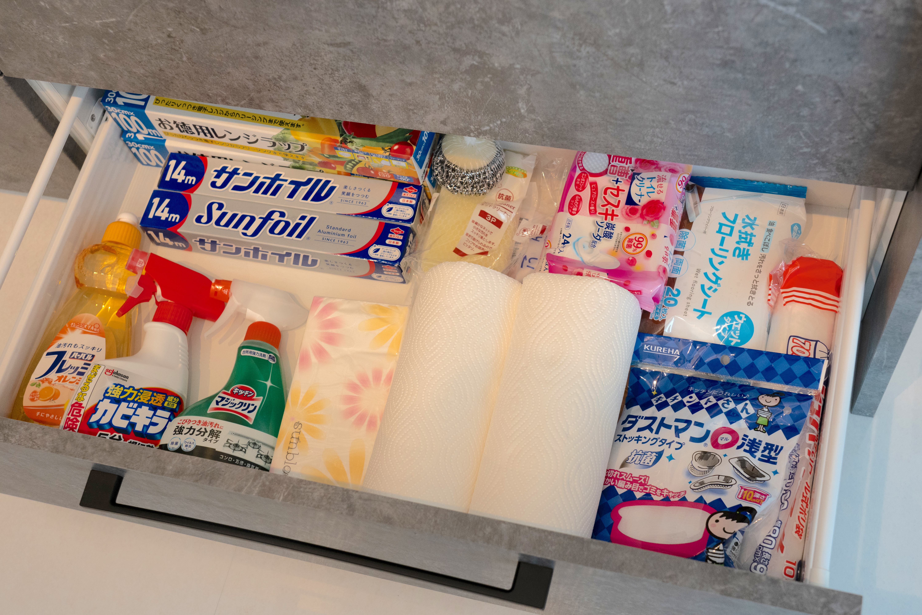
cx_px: 461
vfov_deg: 30.5
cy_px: 308
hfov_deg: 44.5
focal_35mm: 44
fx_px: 1127
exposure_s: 1/160
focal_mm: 44
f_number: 6.3
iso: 1600
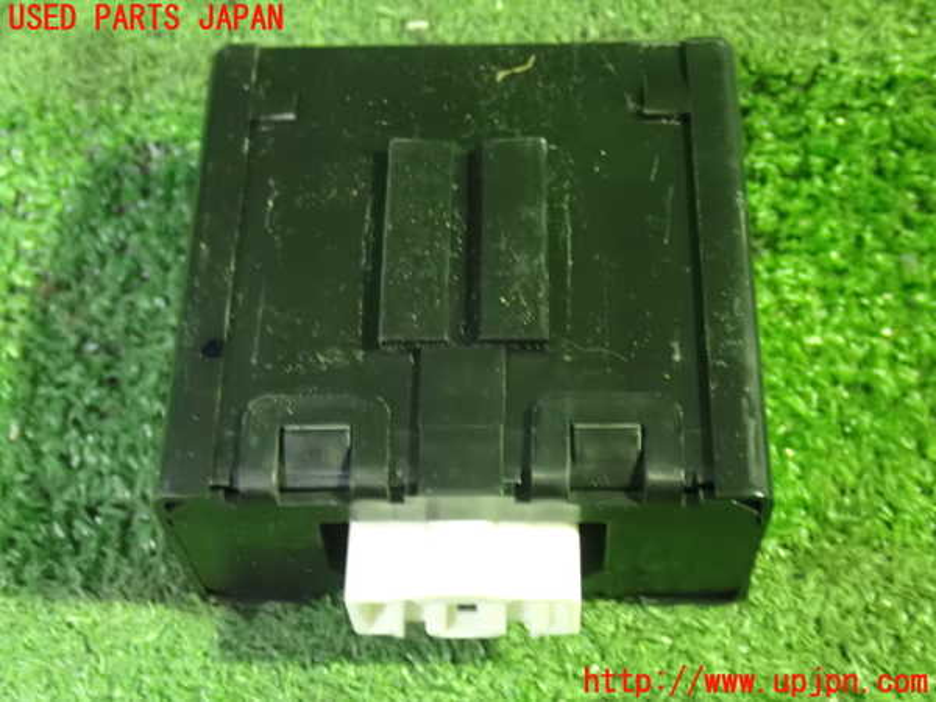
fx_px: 1568
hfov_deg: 33.2
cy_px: 351
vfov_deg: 25.2
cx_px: 468
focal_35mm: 58
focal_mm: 10.35
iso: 1600
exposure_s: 1/13
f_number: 3.5
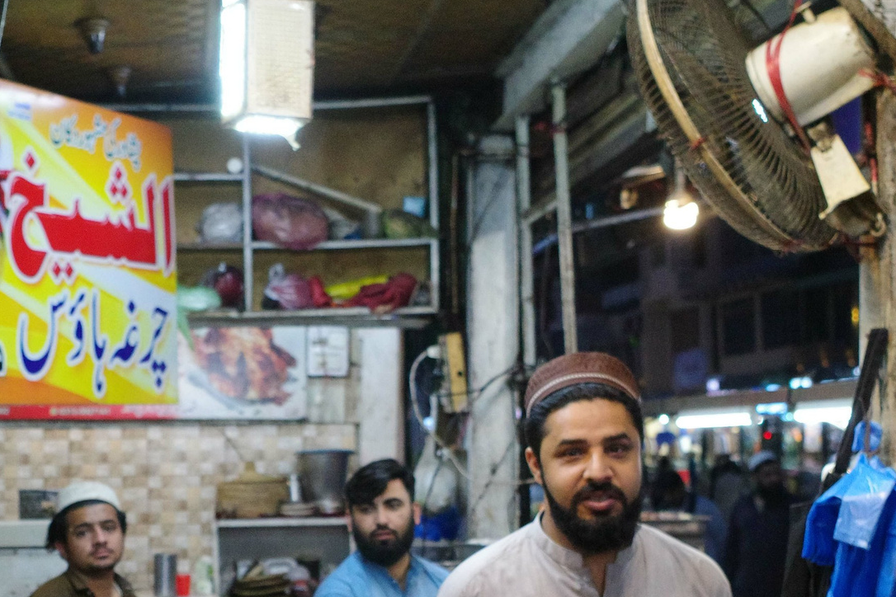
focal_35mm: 66
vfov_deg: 20.2
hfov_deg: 30.2
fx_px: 1643
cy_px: 536
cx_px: 281
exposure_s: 1/500
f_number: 2.8
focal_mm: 18.3
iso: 2500
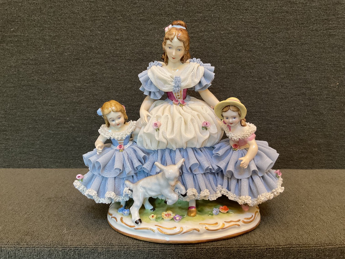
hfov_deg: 61.7
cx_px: 172
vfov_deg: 48.2
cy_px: 130
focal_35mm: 29
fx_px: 289
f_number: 1.8
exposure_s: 1/40
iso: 250
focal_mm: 3
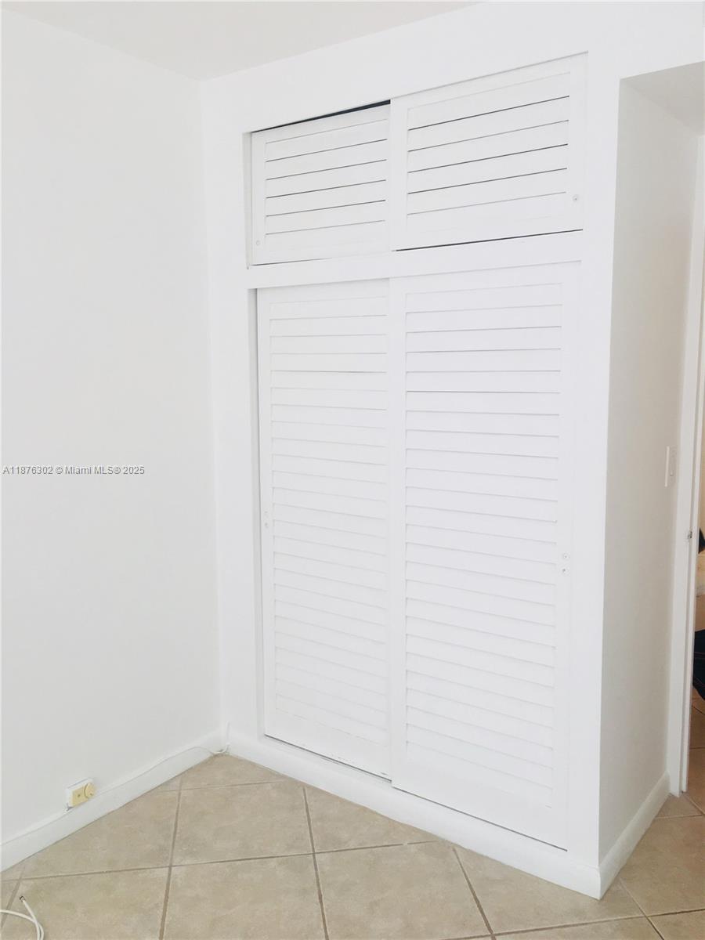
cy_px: 470
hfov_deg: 48.2
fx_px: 787
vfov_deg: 61.7
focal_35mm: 29
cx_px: 352
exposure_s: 1/120
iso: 32
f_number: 2.2
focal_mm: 4.15
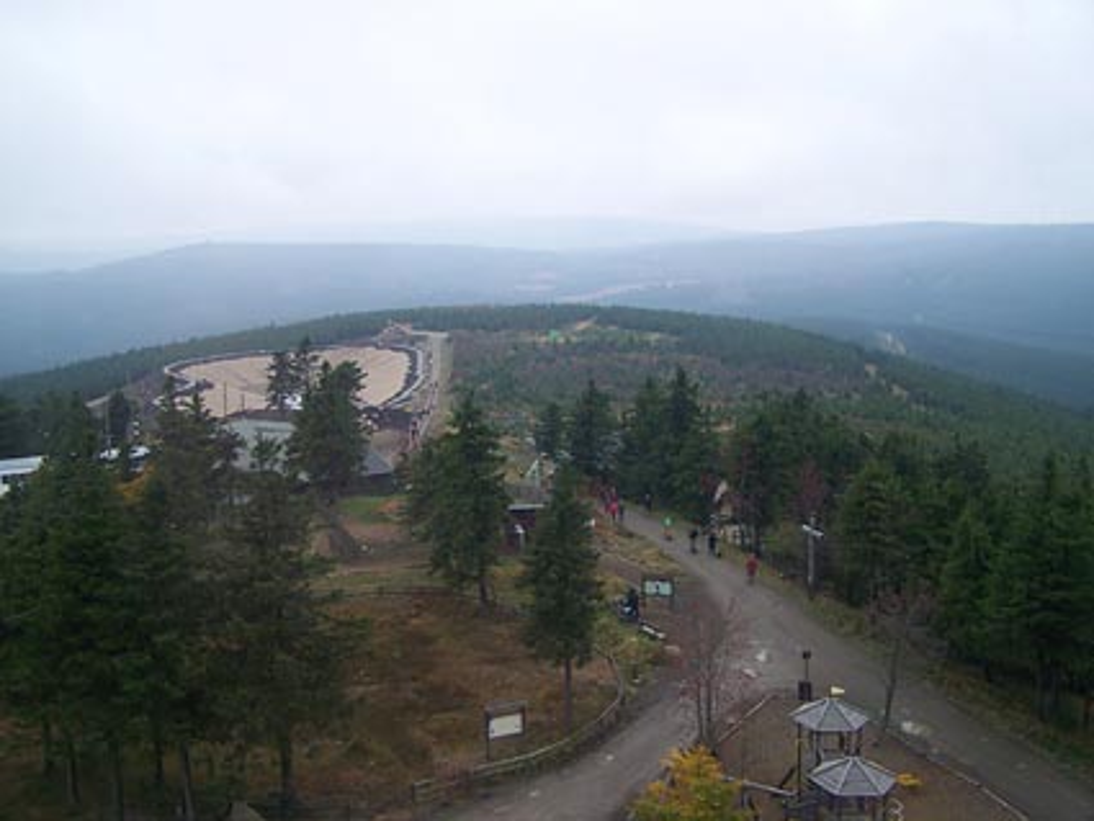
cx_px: 547
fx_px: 1201
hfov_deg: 49.0
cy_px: 410
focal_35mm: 38
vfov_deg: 37.7
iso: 64
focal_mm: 6.3
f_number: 2.8
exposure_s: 1/200
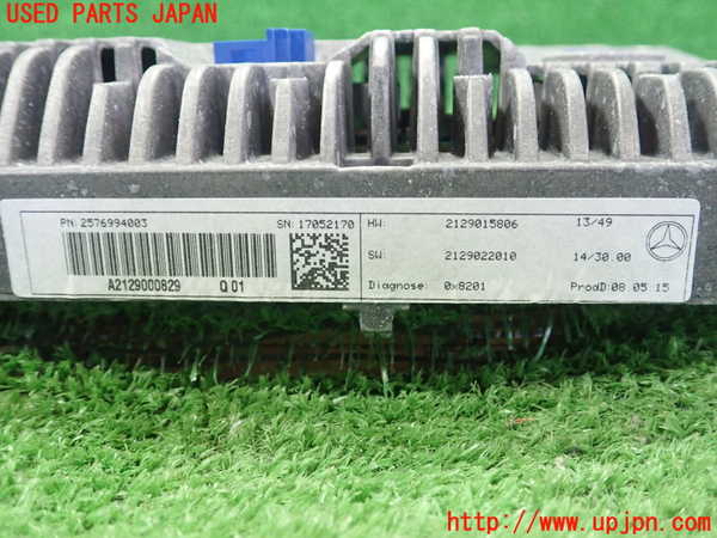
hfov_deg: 60.0
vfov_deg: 46.8
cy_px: 269
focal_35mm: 30
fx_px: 621
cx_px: 358
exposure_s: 1/125
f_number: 2.3
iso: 800
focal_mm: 5.5
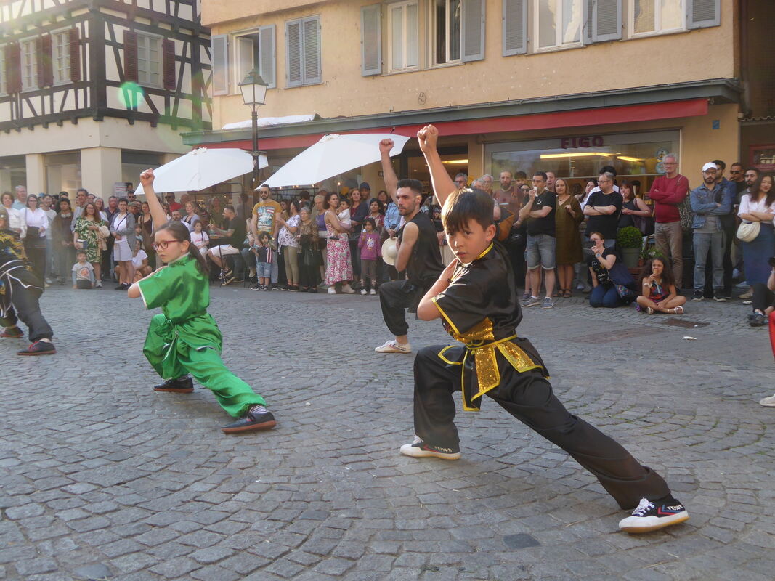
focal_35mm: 36
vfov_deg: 39.6
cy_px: 290
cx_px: 388
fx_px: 806
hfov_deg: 51.4
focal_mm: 6.3
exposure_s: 1/100
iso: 100
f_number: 3.7
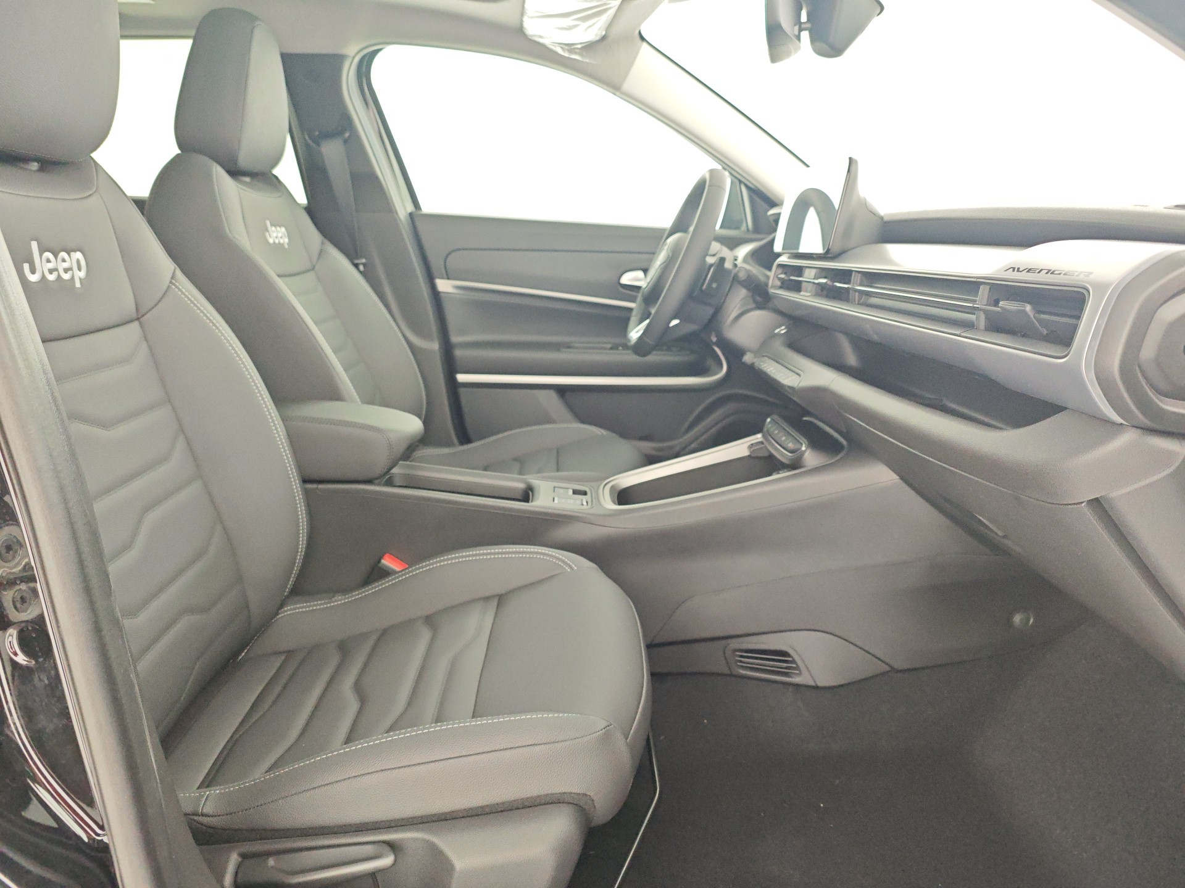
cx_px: 592
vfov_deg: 58.9
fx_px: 787
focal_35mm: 23
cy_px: 444
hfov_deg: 73.9
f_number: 1.6
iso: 448
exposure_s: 1/100
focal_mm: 6.55
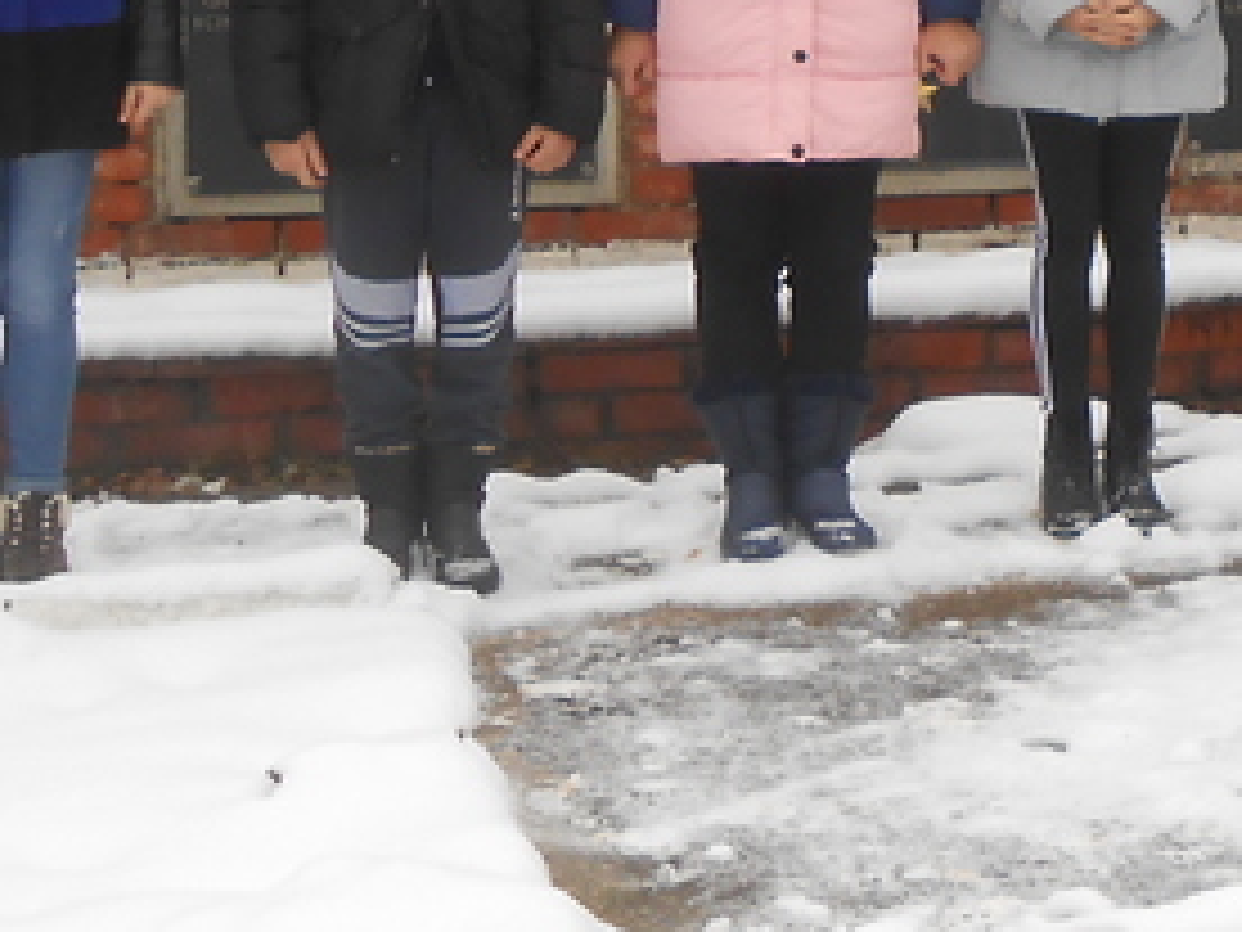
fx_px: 4413
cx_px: 1782
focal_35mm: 123
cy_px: -144
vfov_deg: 11.8
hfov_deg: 15.0
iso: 80
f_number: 3.9
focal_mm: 6
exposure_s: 1/100
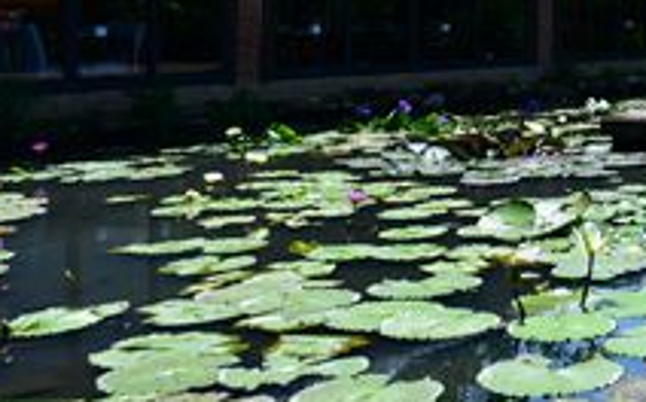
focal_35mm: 65
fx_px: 1143
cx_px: 722
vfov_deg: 19.4
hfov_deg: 28.5
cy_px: -3
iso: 100
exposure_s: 1/400
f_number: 5.6
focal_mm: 18
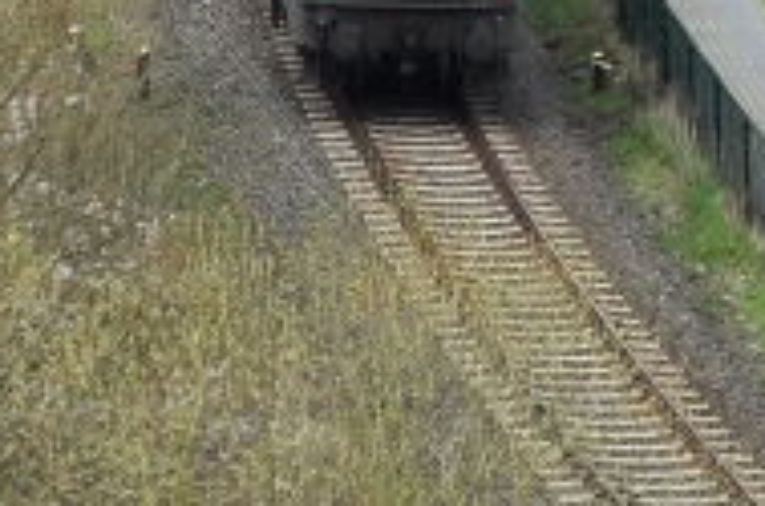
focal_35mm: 448
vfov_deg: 3.0
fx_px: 9490
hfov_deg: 4.6
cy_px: -708
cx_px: 401
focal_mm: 55
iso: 500
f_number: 5.6
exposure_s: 1/1000
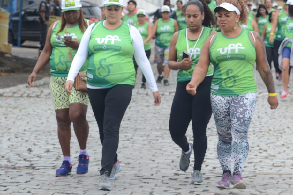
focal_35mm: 137
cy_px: 85
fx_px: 1115
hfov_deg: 15.0
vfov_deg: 10.0
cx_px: 153
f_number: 7.1
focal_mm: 70
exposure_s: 1/320
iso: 500
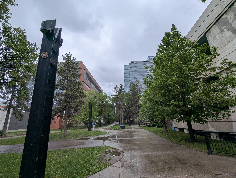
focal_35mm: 16
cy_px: 89
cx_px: 118
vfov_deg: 78.2
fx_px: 109
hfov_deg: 94.4
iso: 53
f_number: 2.2
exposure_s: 1/2326
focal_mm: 2.35
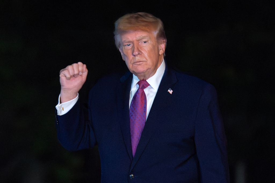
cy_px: 92
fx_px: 1527
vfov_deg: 6.9
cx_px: 138
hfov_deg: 10.3
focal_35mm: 200
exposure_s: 1/200
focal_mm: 200
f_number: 3.5
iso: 10000
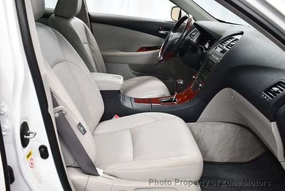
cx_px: 142
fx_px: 285
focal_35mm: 36
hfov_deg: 53.1
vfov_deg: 37.0
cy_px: 96
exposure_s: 1/125
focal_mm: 18
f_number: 3.5
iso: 1800
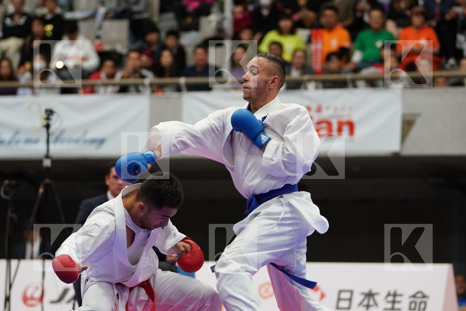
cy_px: 156
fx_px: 2420
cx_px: 233
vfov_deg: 7.3
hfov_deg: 11.0
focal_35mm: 187
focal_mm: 125
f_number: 2.8
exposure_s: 1/1000
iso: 4000
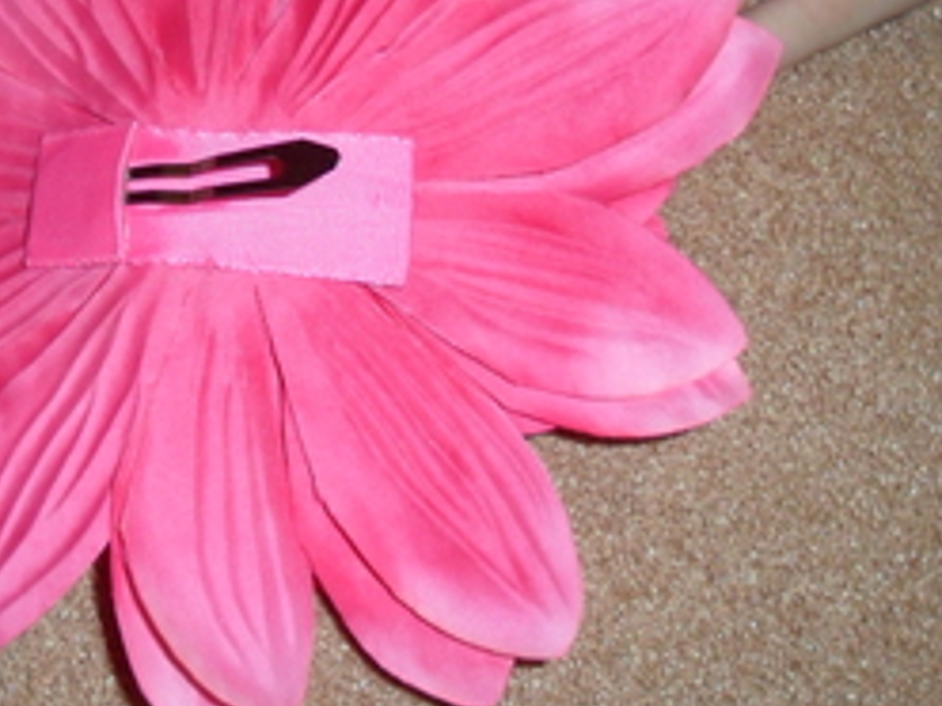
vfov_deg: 29.5
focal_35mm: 49
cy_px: 254
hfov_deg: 37.6
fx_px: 1333
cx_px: 201
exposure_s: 1/45
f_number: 3.5
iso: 200
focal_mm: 4.9
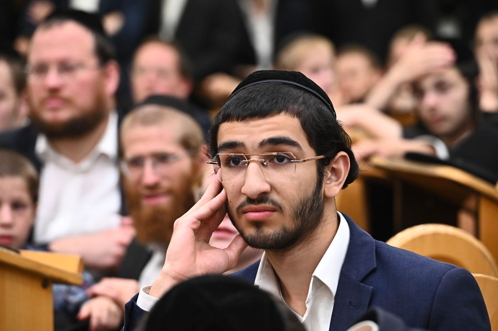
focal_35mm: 200
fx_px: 2765
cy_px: 166
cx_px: 249
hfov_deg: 10.3
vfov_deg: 6.9
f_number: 6.3
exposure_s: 1/200
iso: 3200
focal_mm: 200
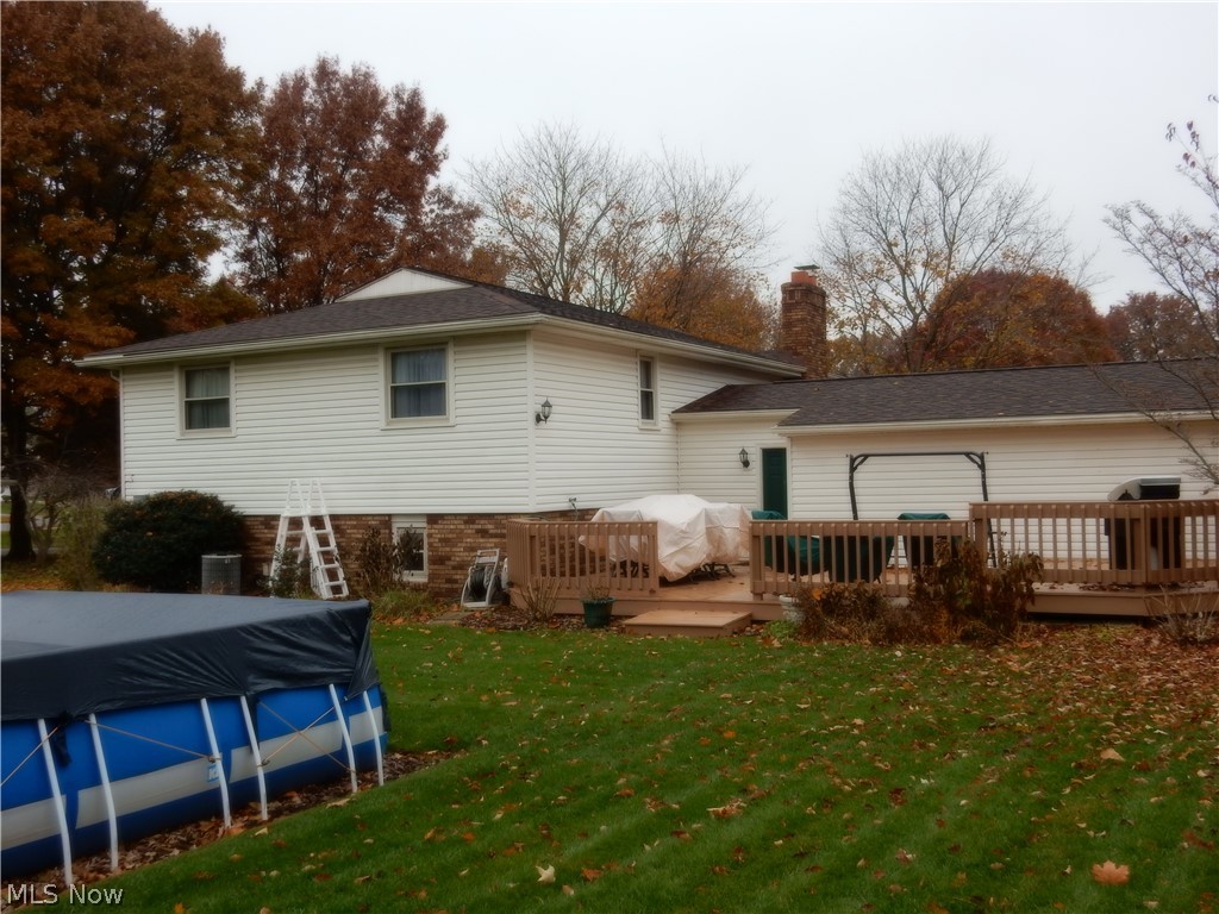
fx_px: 1268
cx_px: 610
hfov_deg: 51.4
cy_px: 457
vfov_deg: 39.7
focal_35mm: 36
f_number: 4
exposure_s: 1/100
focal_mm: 6.4
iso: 125
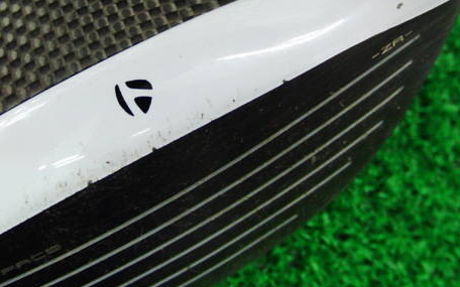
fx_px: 690
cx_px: 211
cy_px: 88
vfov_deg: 23.4
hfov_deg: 36.9
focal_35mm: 55
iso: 400
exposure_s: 1/30
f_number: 3.6
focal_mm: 6.42
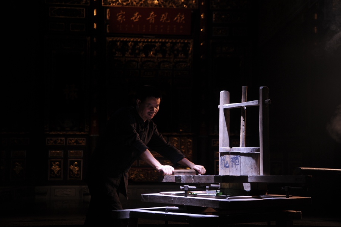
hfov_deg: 32.4
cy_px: 114
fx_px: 587
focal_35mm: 62
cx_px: 170
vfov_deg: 21.9
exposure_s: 1/40
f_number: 4
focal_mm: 62
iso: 500
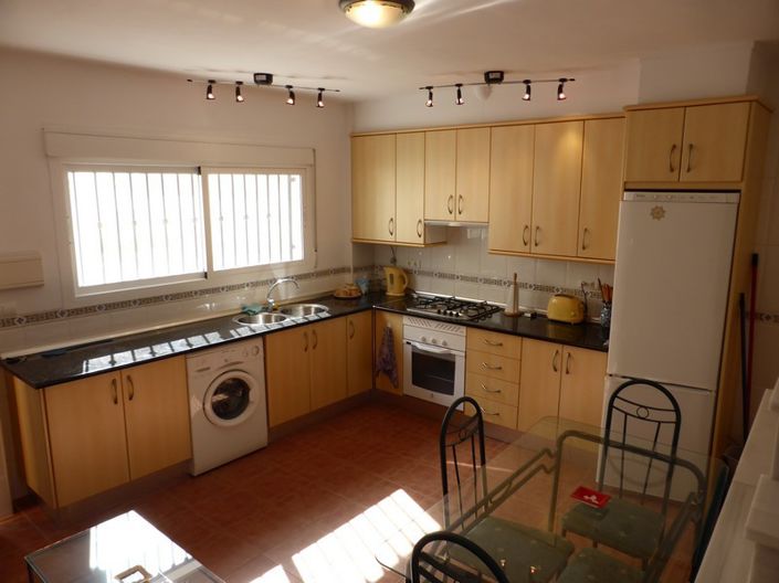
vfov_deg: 54.8
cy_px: 292
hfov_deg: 69.4
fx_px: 562
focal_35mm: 25
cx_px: 390
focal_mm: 4.3
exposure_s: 1/100
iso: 100
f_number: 3.3
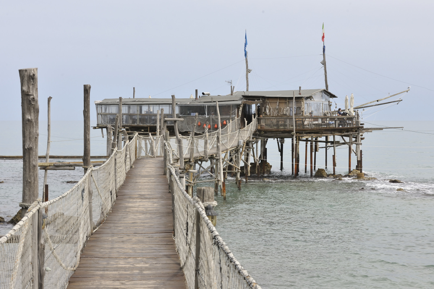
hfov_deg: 28.8
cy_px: 144
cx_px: 217
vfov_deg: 19.5
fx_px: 844
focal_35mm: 70
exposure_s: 1/400
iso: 500
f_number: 10
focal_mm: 70
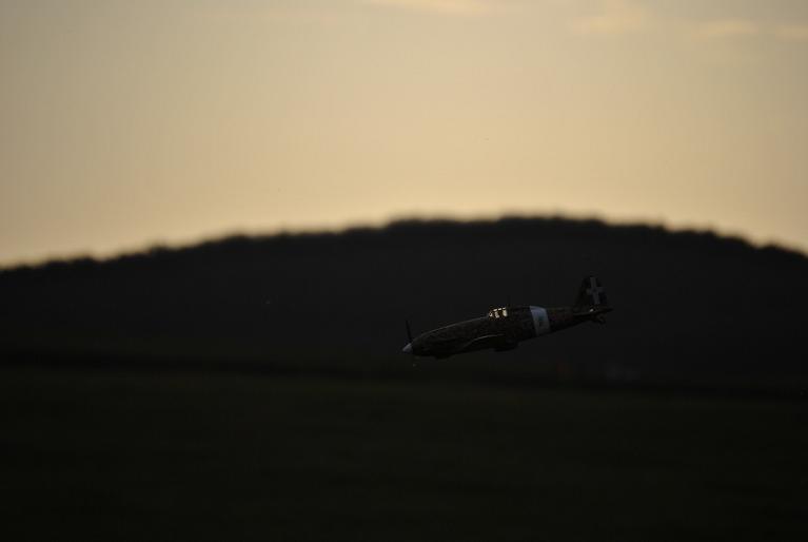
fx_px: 5901
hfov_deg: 7.8
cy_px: 271
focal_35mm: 262
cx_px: 404
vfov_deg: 5.3
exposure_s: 1/2000
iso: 125
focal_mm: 175
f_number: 5.6
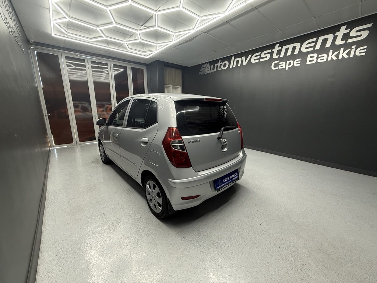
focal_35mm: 14
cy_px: 142
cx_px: 188
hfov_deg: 102.1
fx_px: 152
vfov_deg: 85.7
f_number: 2.2
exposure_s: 1/100
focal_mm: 2.22
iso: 250
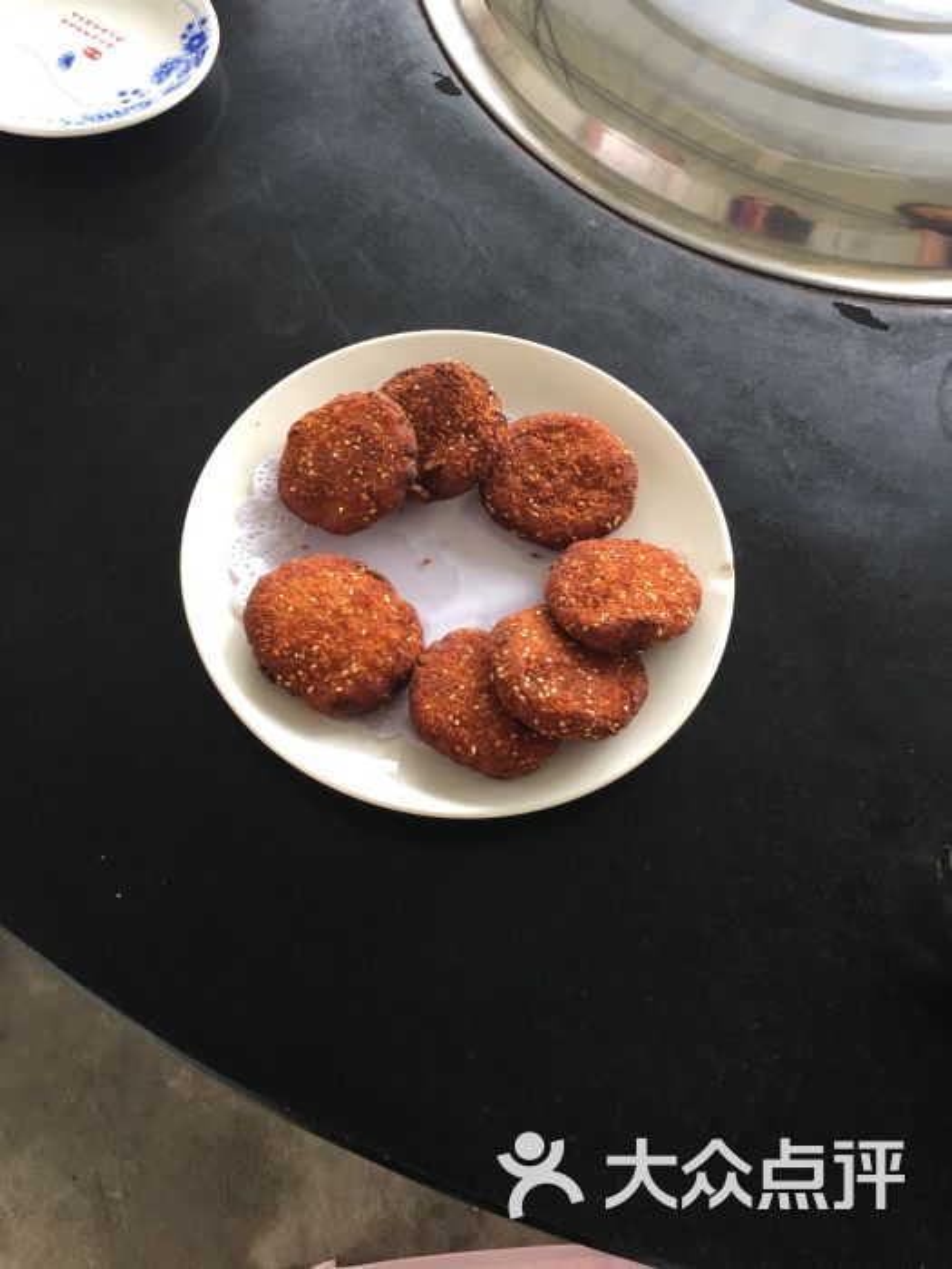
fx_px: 1063
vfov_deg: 61.7
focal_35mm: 29
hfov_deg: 48.2
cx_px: 476
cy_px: 634
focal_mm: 4.15
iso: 25
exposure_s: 1/33
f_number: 2.2
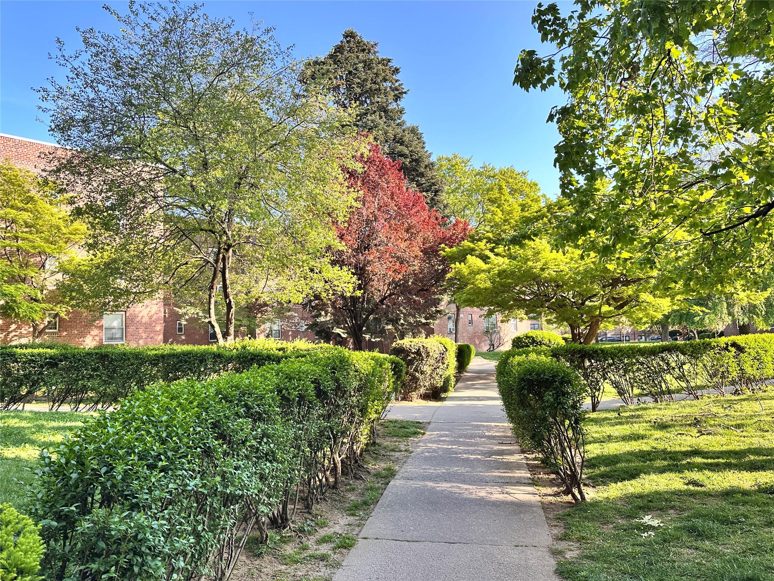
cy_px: 290
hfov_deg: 71.6
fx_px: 537
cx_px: 387
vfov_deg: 56.8
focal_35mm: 24
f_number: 1.78
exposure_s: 1/469
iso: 80
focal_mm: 6.86
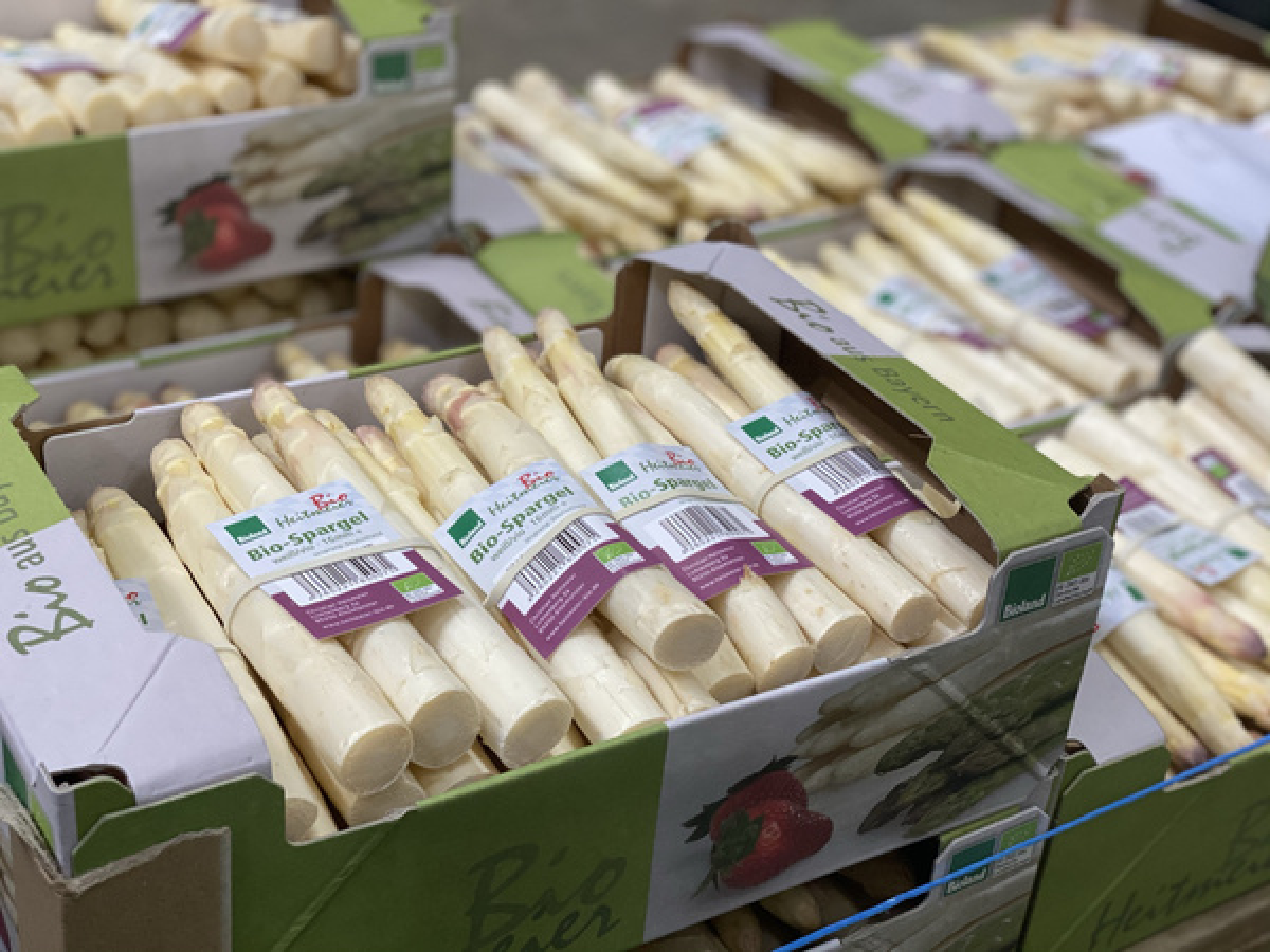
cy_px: 476
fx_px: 1908
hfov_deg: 36.8
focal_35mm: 52
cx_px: 635
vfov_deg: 28.0
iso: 160
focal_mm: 6
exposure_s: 1/100
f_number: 2
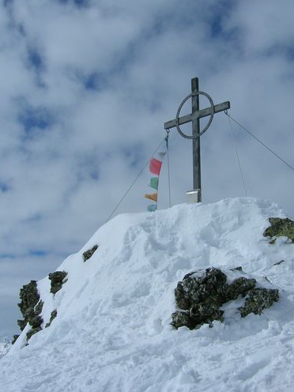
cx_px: 181
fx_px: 544
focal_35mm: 48
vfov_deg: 39.6
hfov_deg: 30.2
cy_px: 220
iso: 50
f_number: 4.9
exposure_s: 1/1880
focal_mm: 5.7
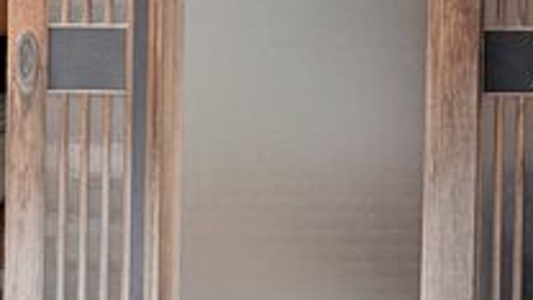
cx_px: 18
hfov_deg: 14.1
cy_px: -133
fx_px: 2134
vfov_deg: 7.9
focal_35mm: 151
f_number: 1.78
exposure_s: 1/62
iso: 100
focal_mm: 6.76
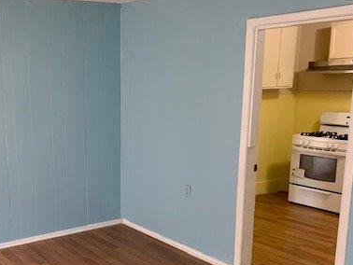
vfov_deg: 32.6
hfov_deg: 41.7
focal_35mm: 44
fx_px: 449
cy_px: 177
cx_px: 91
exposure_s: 1/60
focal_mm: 4.25
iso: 160
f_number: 1.8
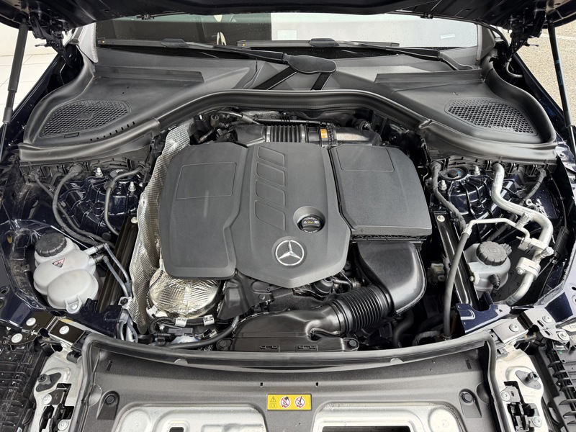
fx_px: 399
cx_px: 288
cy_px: 216
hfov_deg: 71.6
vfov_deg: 56.8
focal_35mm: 24
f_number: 1.78
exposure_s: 1/60
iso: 250
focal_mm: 6.76
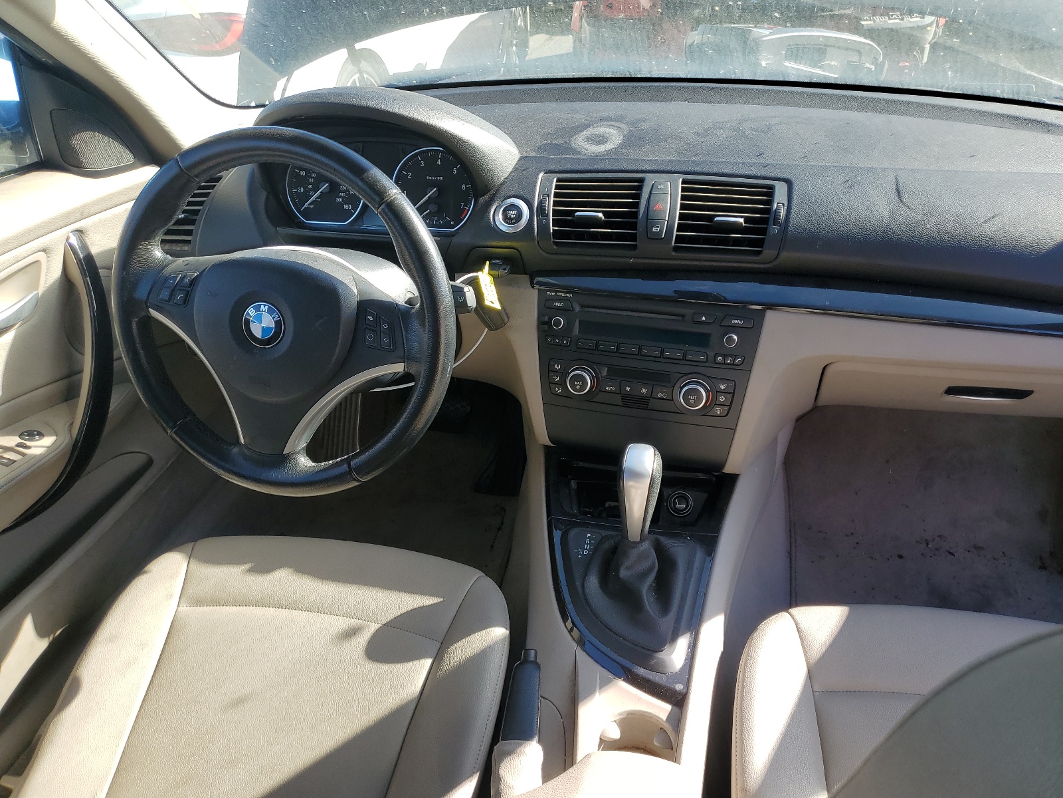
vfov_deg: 53.1
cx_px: 532
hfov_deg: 67.3
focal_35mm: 26
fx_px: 798
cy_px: 399
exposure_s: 1/526
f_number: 1.5
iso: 50
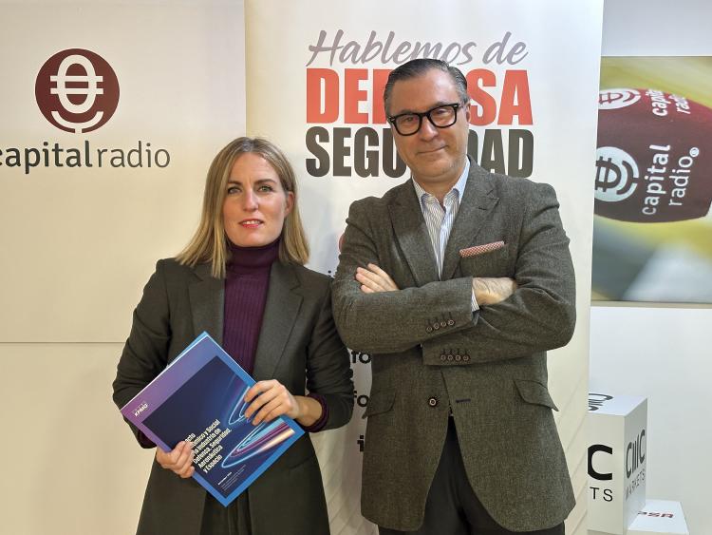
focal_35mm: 48
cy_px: 268
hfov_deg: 39.6
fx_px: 988
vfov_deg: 30.3
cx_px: 356
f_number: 1.78
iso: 250
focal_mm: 6.86
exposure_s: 1/33
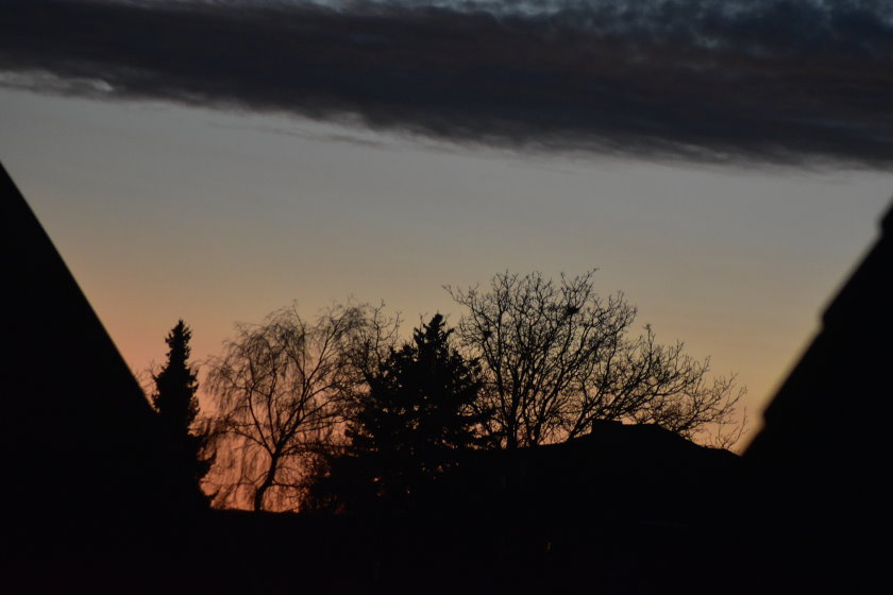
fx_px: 5581
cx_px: 446
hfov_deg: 9.1
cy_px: 298
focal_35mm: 225
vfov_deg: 6.1
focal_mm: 150
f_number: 4.2
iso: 3200
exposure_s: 1/60
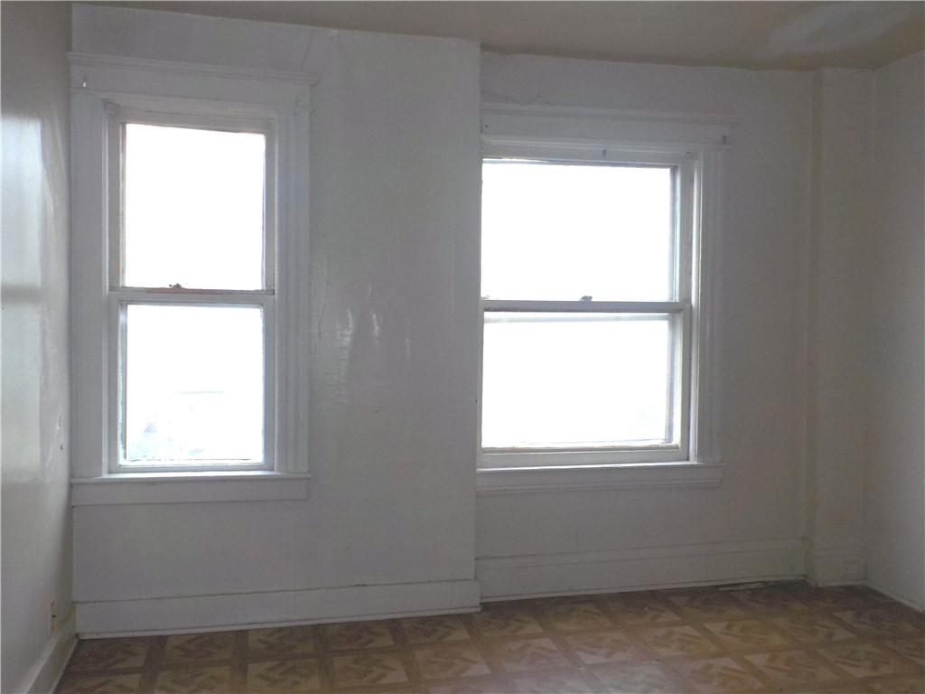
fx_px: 802
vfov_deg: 46.8
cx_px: 462
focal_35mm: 30
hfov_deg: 60.0
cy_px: 347
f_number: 3.3
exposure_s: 1/40
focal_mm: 4.1
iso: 125
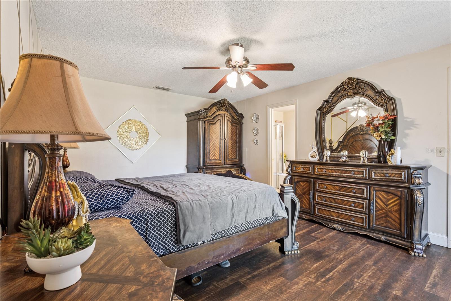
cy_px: 150
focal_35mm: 16
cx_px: 226
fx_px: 200
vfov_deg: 73.7
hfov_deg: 96.7
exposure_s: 1/13
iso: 800
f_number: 10
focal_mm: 16
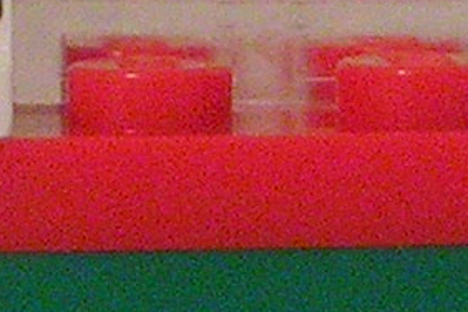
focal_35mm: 287
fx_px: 3731
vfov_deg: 4.7
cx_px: 402
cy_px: -325
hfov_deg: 7.2
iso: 200
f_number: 2.8
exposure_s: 1/5.1
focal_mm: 5.8
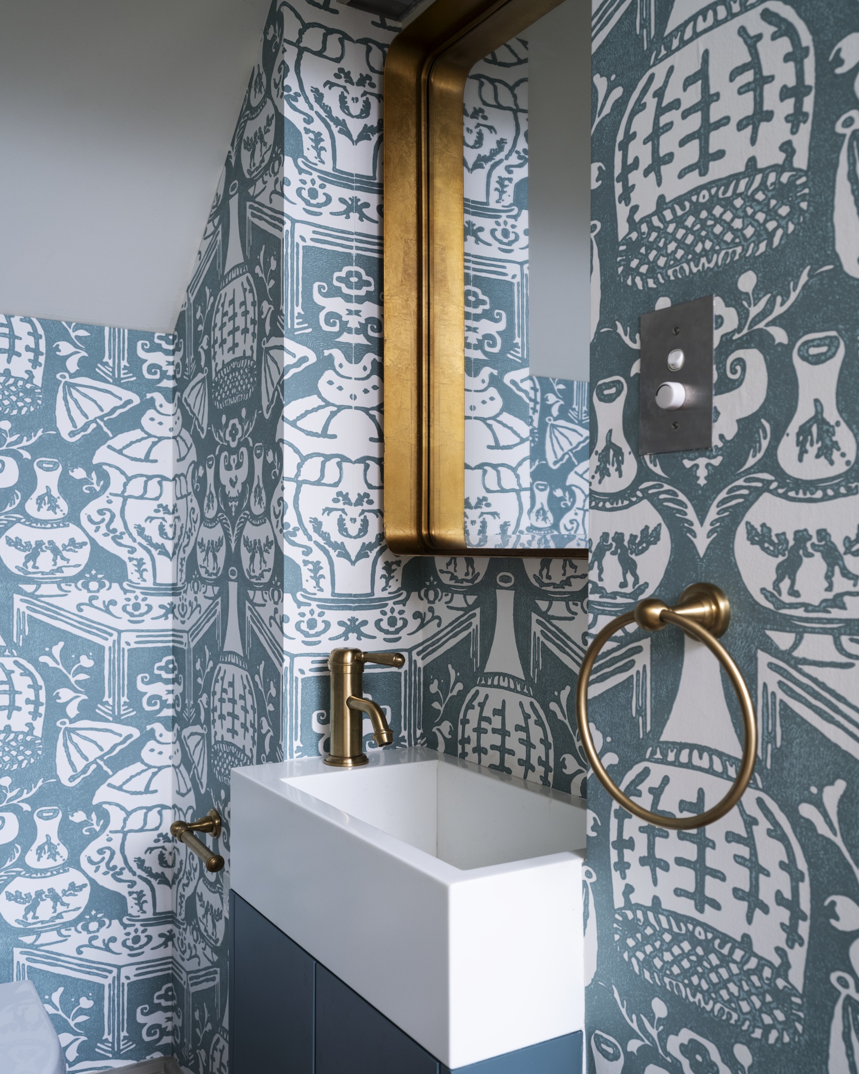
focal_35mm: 29
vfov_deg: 60.4
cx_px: 442
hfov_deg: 50.0
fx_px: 922
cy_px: 531
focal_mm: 34.4
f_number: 9
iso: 640
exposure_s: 1/2
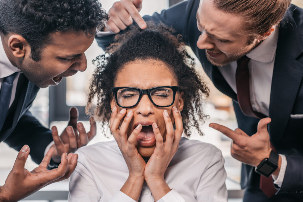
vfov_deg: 16.1
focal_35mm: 85
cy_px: 101
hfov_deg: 23.9
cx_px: 152
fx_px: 715
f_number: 4
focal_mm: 85
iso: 320
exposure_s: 1/160
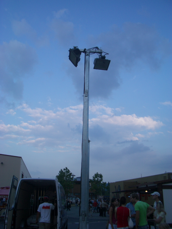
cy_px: 114
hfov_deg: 40.7
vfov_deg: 52.6
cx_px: 86
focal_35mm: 35
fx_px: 232
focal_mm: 5.8
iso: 50
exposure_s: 1/200
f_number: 4.3
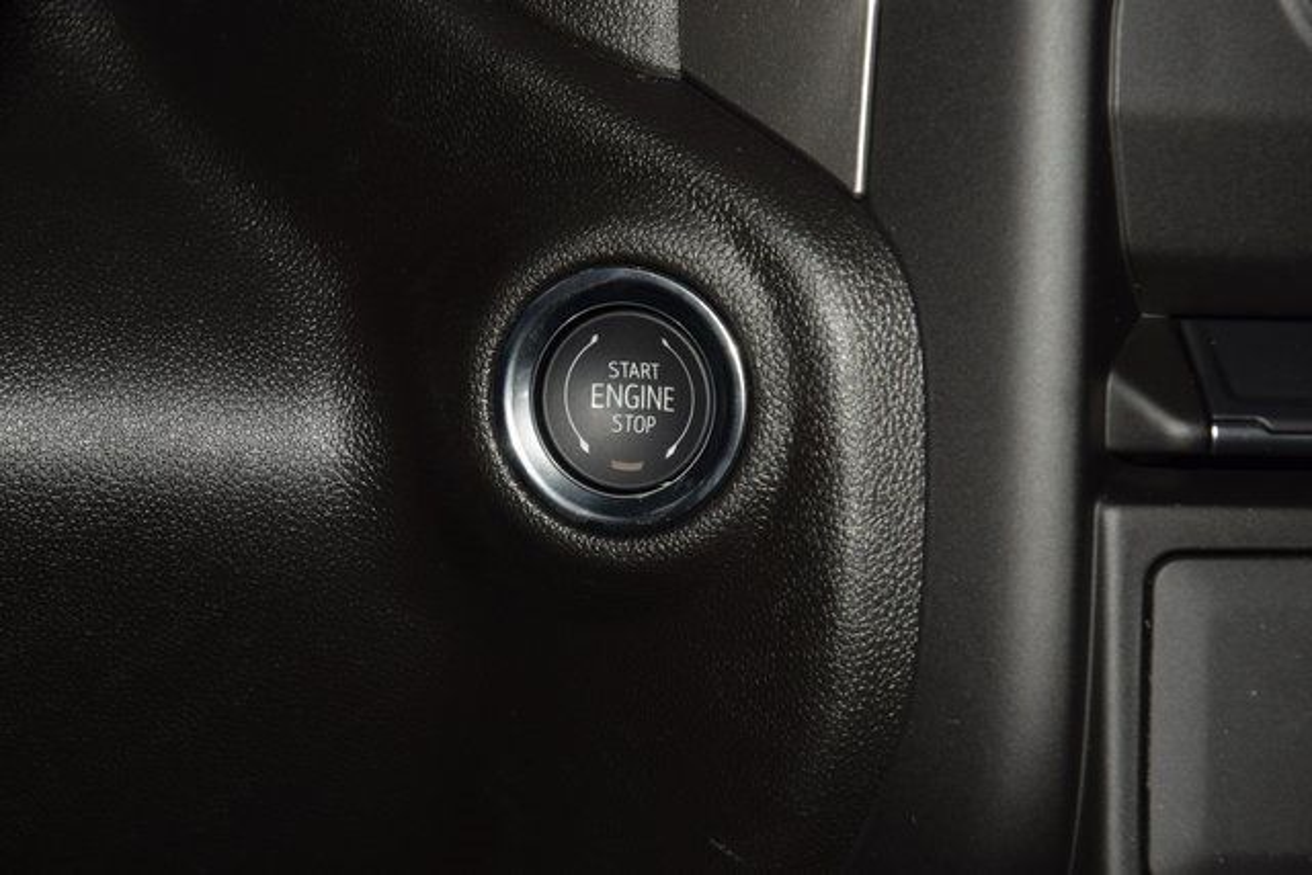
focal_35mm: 105
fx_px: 3827
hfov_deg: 19.5
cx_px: 656
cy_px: 438
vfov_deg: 13.0
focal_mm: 70
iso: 100
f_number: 8
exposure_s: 1/125
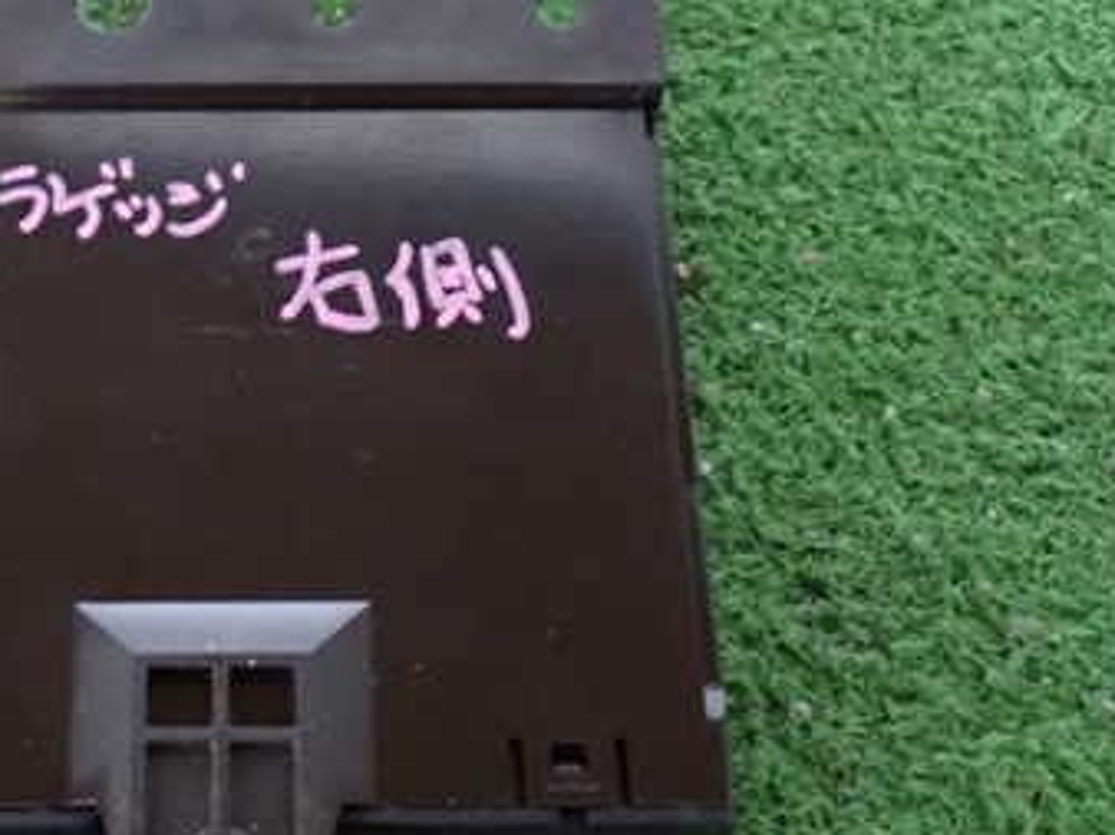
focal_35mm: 64
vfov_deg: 22.9
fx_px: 2060
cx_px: 244
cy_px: 426
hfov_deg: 29.7
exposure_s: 1/10
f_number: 2.5
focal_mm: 6.37
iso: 800
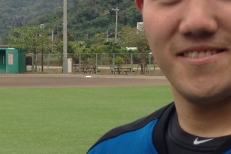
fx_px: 924
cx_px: 53
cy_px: 183
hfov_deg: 14.2
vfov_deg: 9.4
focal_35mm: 144
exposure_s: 1/304
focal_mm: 4.12
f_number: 2.4
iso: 50
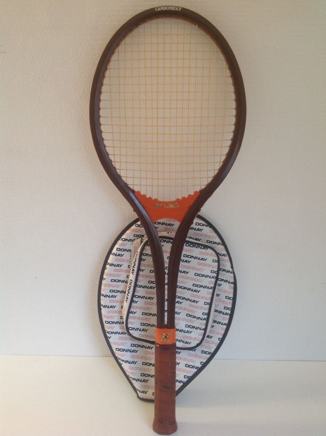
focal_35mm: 35
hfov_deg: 40.6
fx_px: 441
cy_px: 218
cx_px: 163
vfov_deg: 52.7
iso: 50
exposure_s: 1/17
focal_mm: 4.28
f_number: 2.4
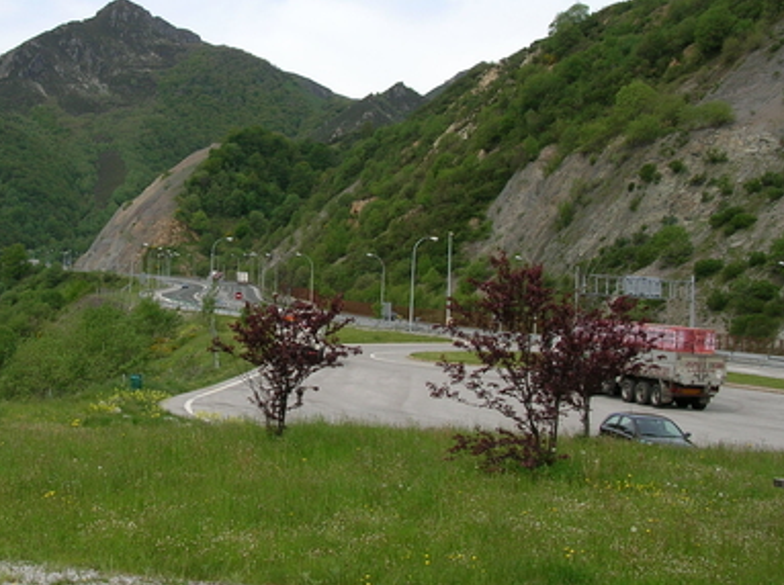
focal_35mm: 58
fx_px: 1312
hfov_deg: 32.8
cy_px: 232
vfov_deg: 25.1
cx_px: 229
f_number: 3.8
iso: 50
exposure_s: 1/384
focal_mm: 6.2
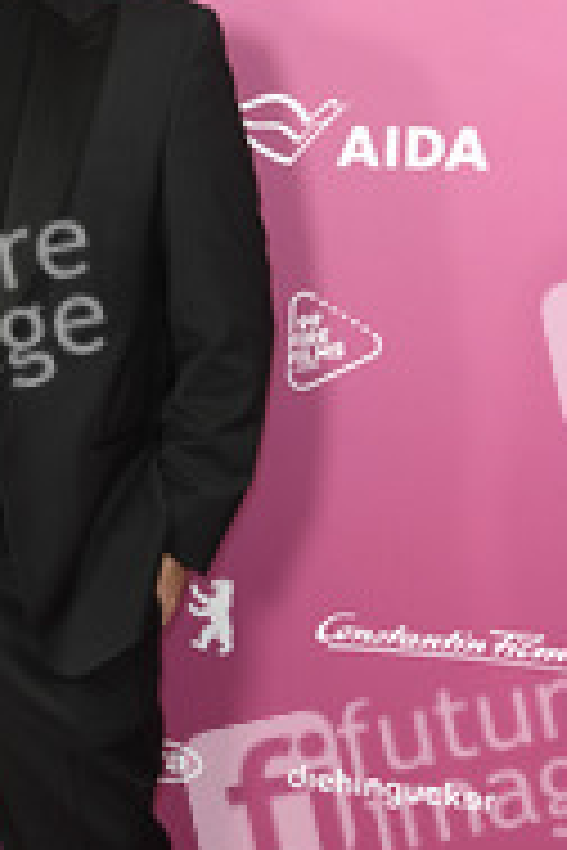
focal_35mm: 74
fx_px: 1748
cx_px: 4
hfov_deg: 18.0
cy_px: 553
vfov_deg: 27.2
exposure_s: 1/320
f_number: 4
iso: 800
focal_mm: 35
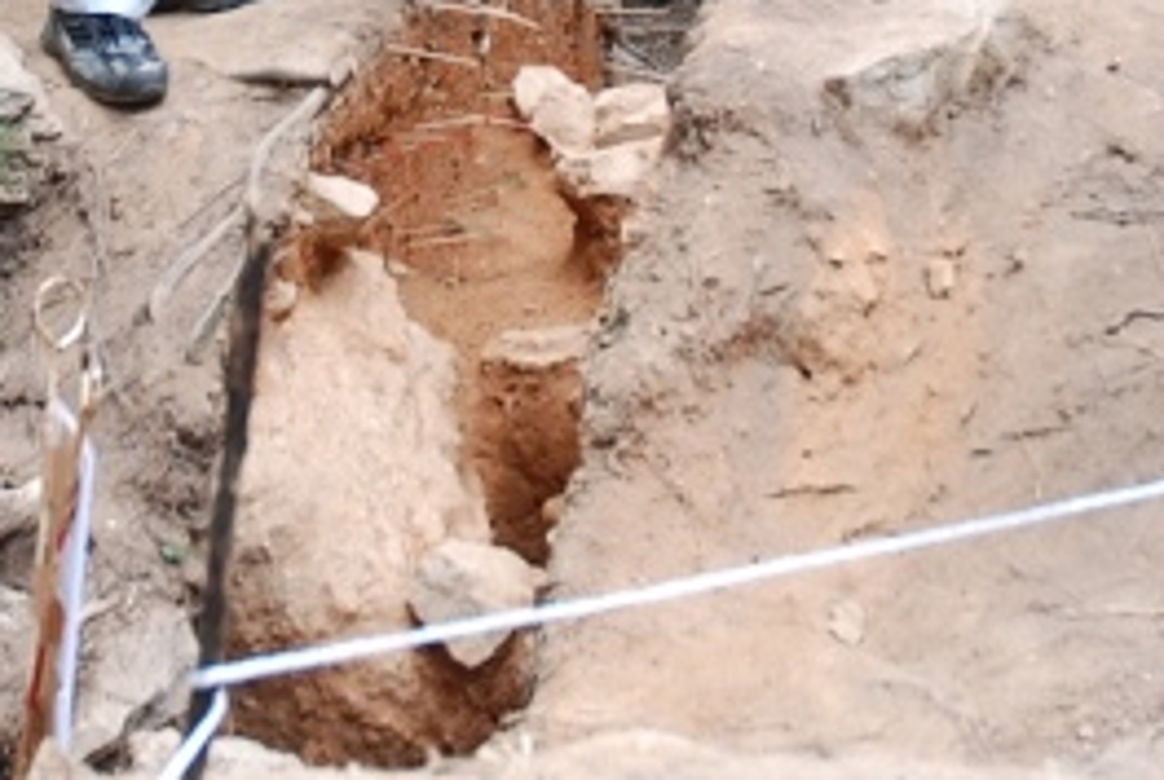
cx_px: 474
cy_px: -256
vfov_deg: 11.6
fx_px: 3742
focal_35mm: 116
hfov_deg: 17.7
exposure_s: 1/50
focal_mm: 25
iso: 200
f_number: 3.8
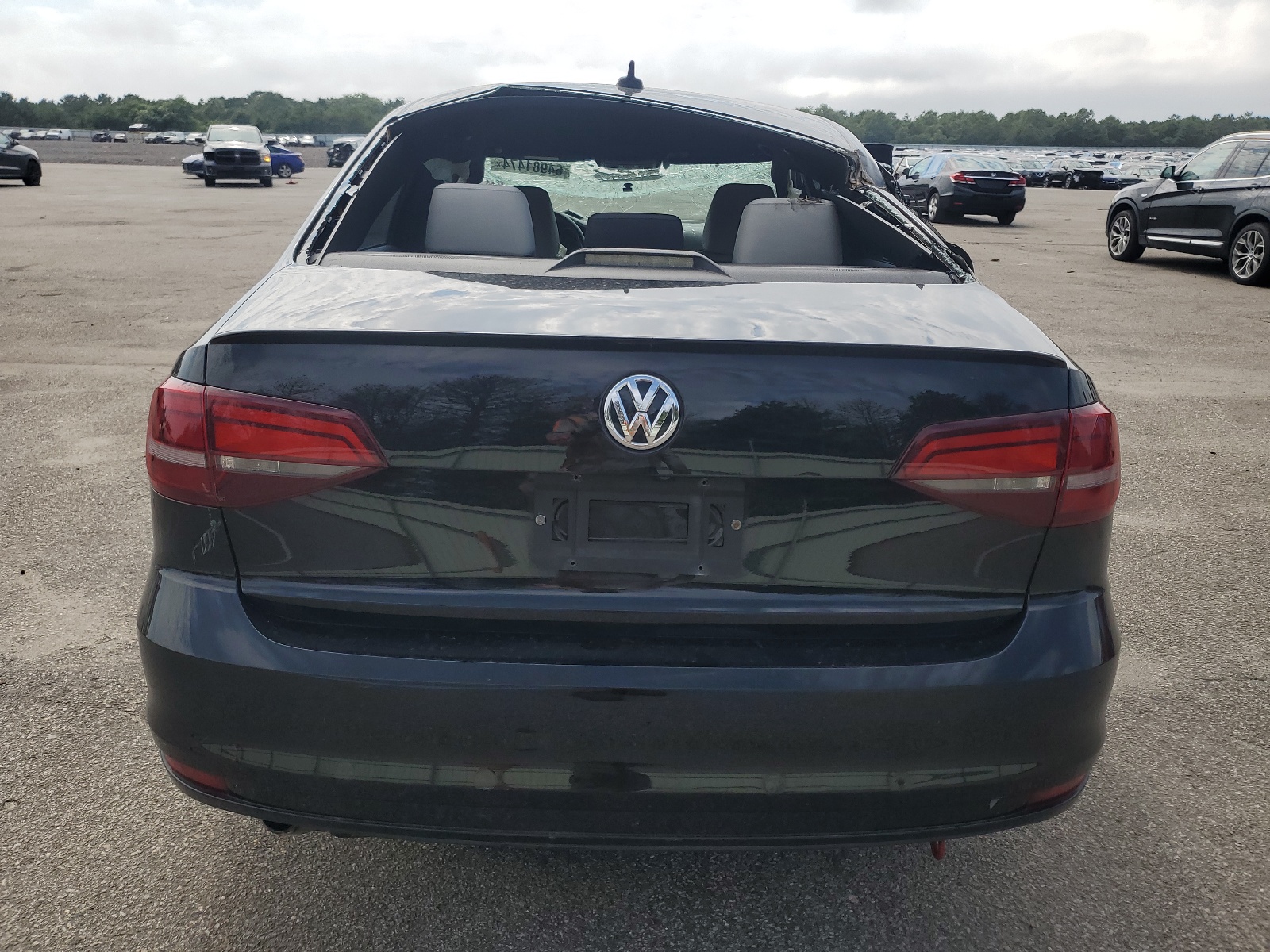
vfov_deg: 53.1
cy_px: 476
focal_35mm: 26
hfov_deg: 67.3
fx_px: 954
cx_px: 635
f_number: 1.5
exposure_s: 1/3333
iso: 50
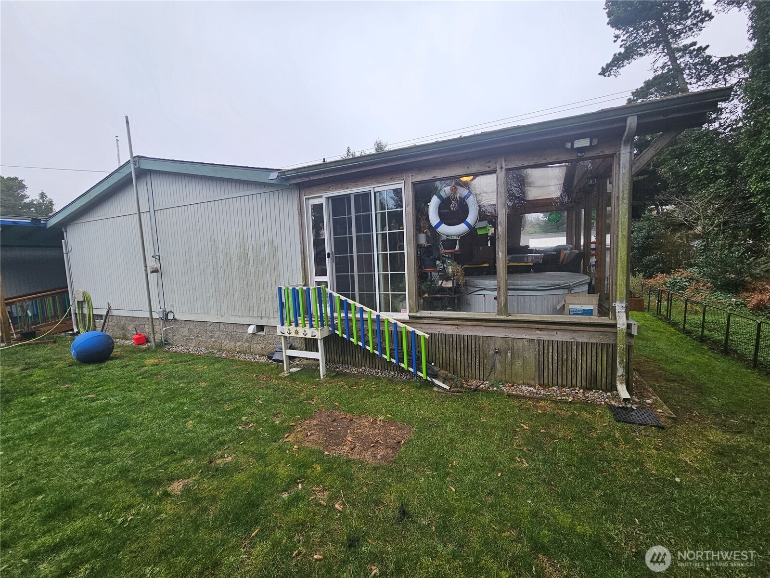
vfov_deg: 89.9
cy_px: 289
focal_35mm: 13
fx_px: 289
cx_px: 385
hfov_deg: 106.2
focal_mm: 2.2
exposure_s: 1/303
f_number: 2.2
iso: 64
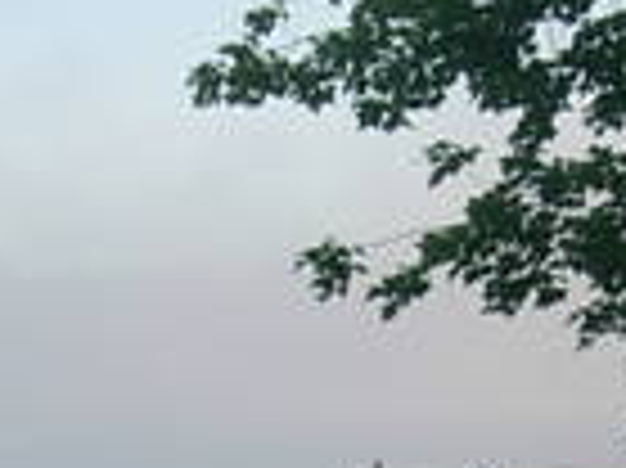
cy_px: 945
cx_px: 306
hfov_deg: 11.1
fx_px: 3216
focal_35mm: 178
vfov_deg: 7.9
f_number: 2.8
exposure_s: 1/362
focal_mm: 7.8
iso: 64
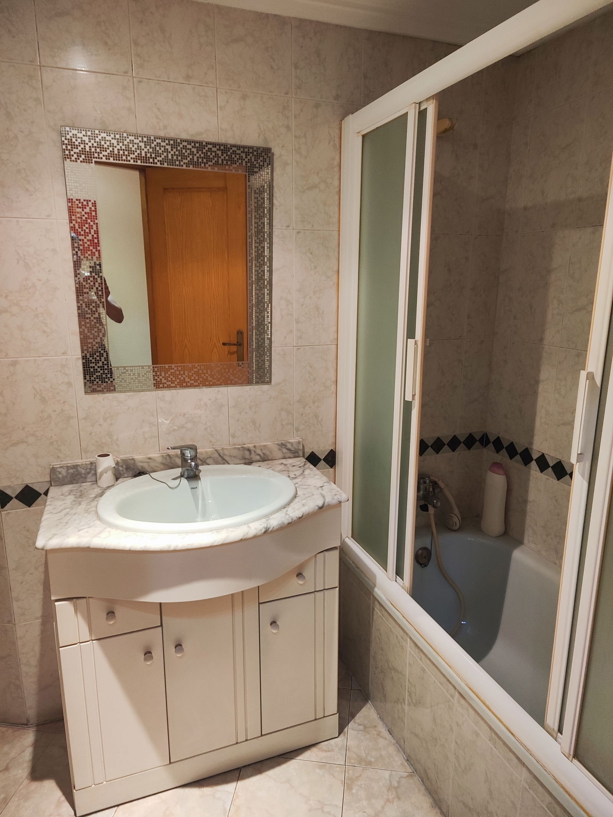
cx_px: 306
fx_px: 543
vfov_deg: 73.9
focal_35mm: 23
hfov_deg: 58.9
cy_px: 408
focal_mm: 5.4
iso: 276
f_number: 1.8
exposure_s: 1/50
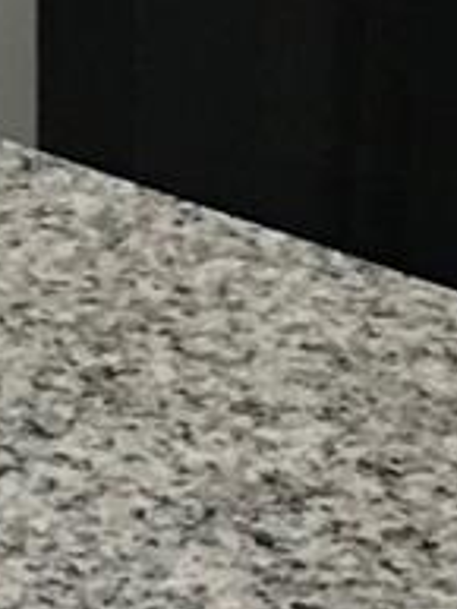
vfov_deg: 10.9
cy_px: 19
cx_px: 312
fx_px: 3165
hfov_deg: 8.3
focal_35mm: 180
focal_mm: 4.15
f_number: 2.2
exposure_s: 1/30
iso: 100
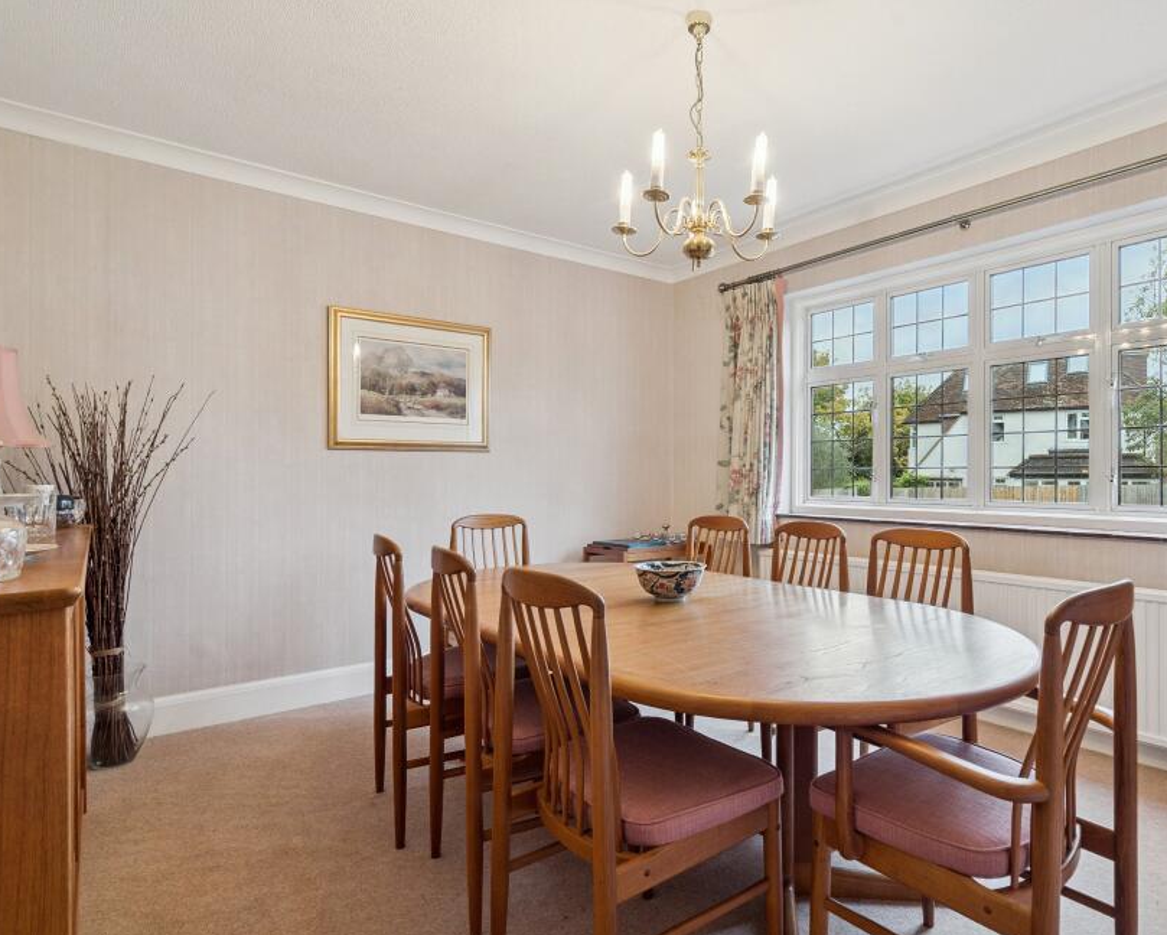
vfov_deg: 70.8
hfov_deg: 82.7
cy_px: 490
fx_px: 657
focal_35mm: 19
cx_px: 674
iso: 320
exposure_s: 1/8
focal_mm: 16
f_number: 8
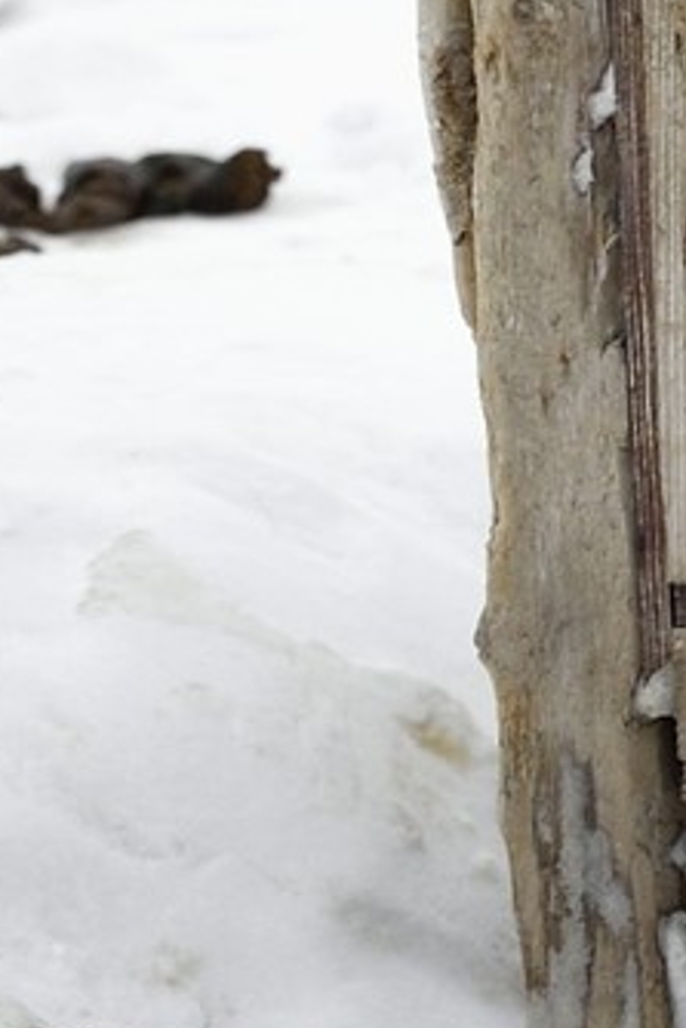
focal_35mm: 1437
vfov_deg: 1.4
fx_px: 41029
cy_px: -2282
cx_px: 1849
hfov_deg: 1.0
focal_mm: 200
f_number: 4.5
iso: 400
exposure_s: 1/250
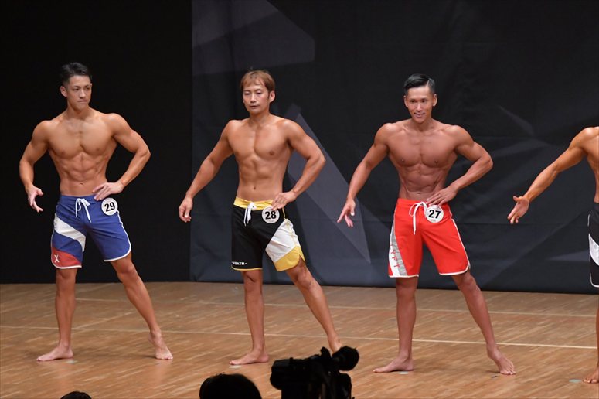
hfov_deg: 8.1
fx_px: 4241
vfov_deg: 5.4
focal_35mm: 255
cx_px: 300
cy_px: 200
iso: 6400
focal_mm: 170
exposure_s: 1/400
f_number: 5.6
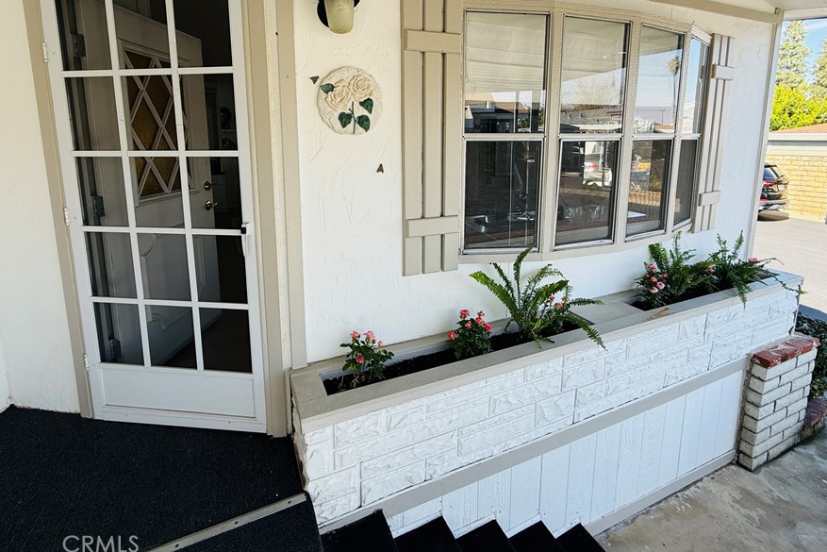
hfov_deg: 93.2
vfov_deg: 68.9
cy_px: 195
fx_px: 391
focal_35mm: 17
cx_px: 396
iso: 50
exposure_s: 1/359
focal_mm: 2.22
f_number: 2.2
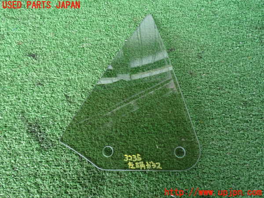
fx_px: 229
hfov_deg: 60.0
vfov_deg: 46.8
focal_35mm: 30
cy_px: 99
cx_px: 132
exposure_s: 1/40
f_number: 2.3
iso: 200
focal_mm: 5.4
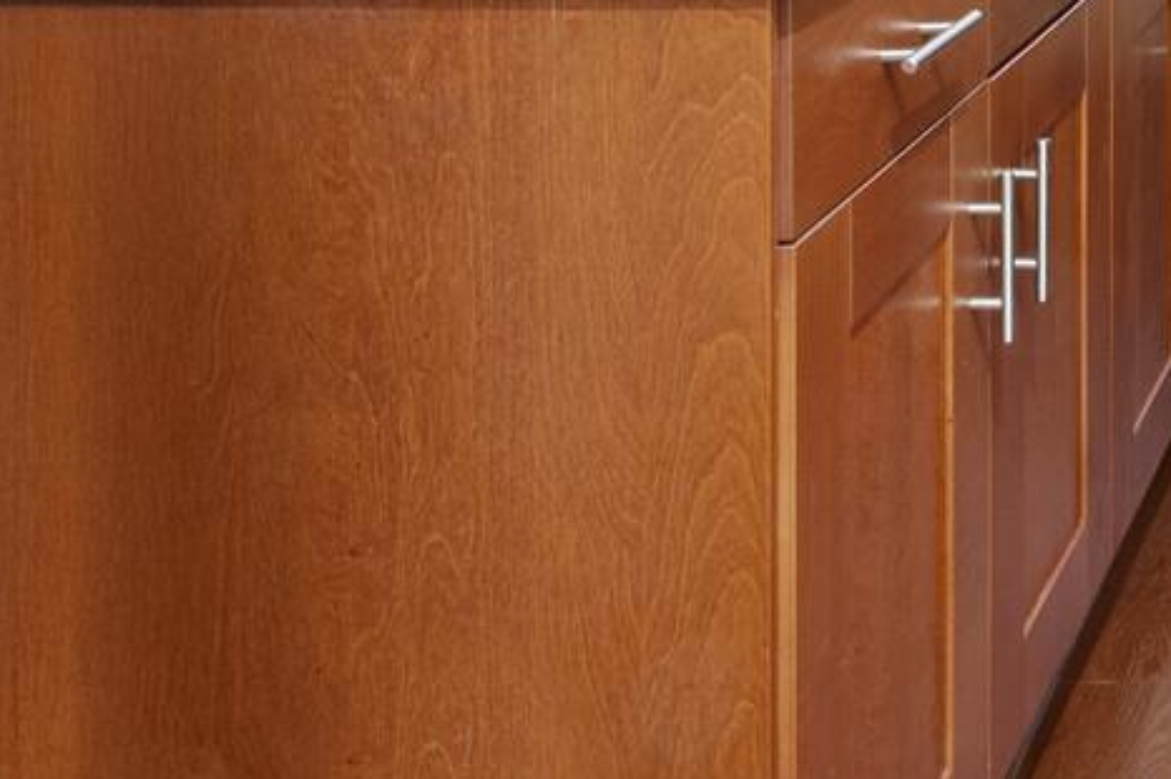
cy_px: -472
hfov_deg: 28.0
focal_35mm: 58
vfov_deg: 19.5
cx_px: 1553
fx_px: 1885
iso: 400
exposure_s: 10
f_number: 11
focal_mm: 12
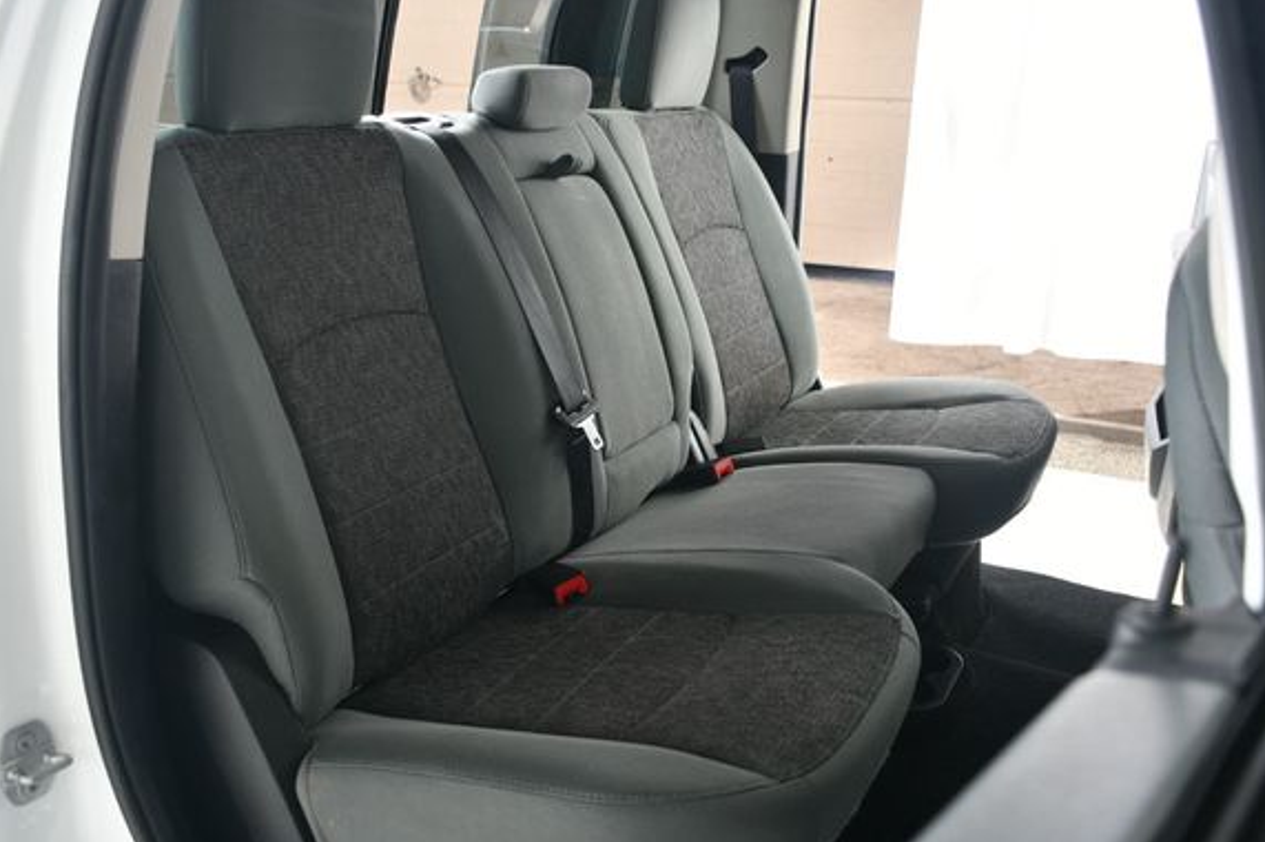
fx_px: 1299
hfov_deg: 51.9
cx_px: 585
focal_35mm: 37
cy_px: 414
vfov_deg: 35.9
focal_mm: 22
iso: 100
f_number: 3.5
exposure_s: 1/160
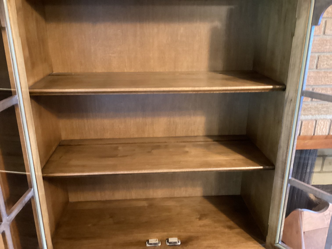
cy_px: 124
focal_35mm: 31
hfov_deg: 58.3
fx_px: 297
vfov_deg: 45.4
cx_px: 166
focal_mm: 3.3
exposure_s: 1/20
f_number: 2.4
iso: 640
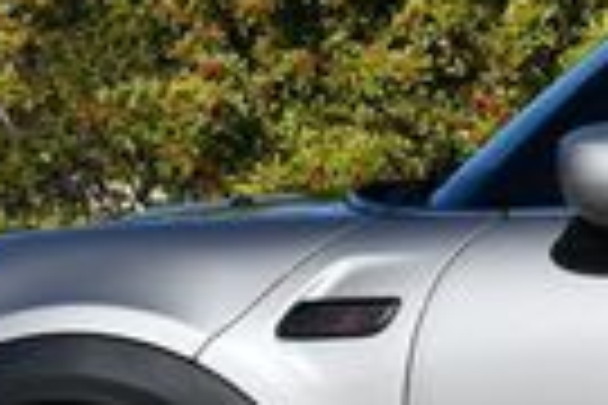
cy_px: 112
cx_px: 1013
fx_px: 5134
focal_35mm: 304
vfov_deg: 4.5
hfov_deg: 6.7
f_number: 9
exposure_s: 1/320
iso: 100
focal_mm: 32
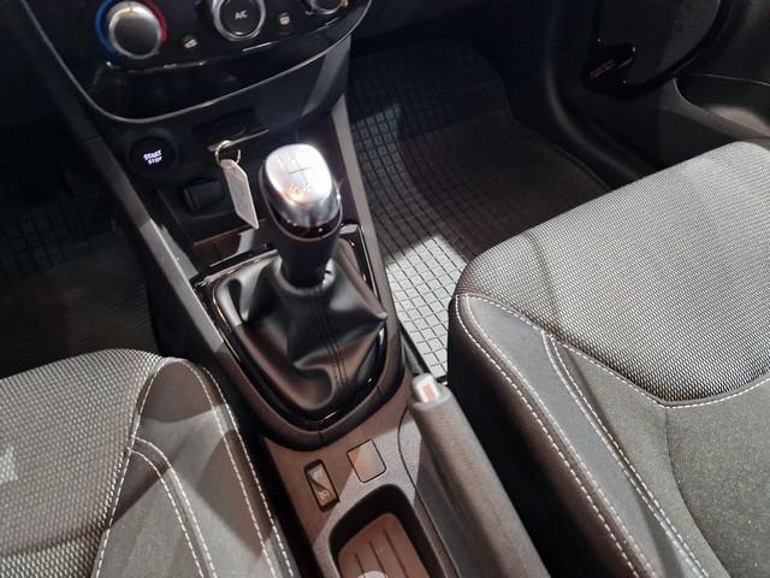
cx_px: 385
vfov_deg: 58.9
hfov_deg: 73.9
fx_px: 512
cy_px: 289
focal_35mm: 23
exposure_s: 1/25
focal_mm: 5.4
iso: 500
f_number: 1.8
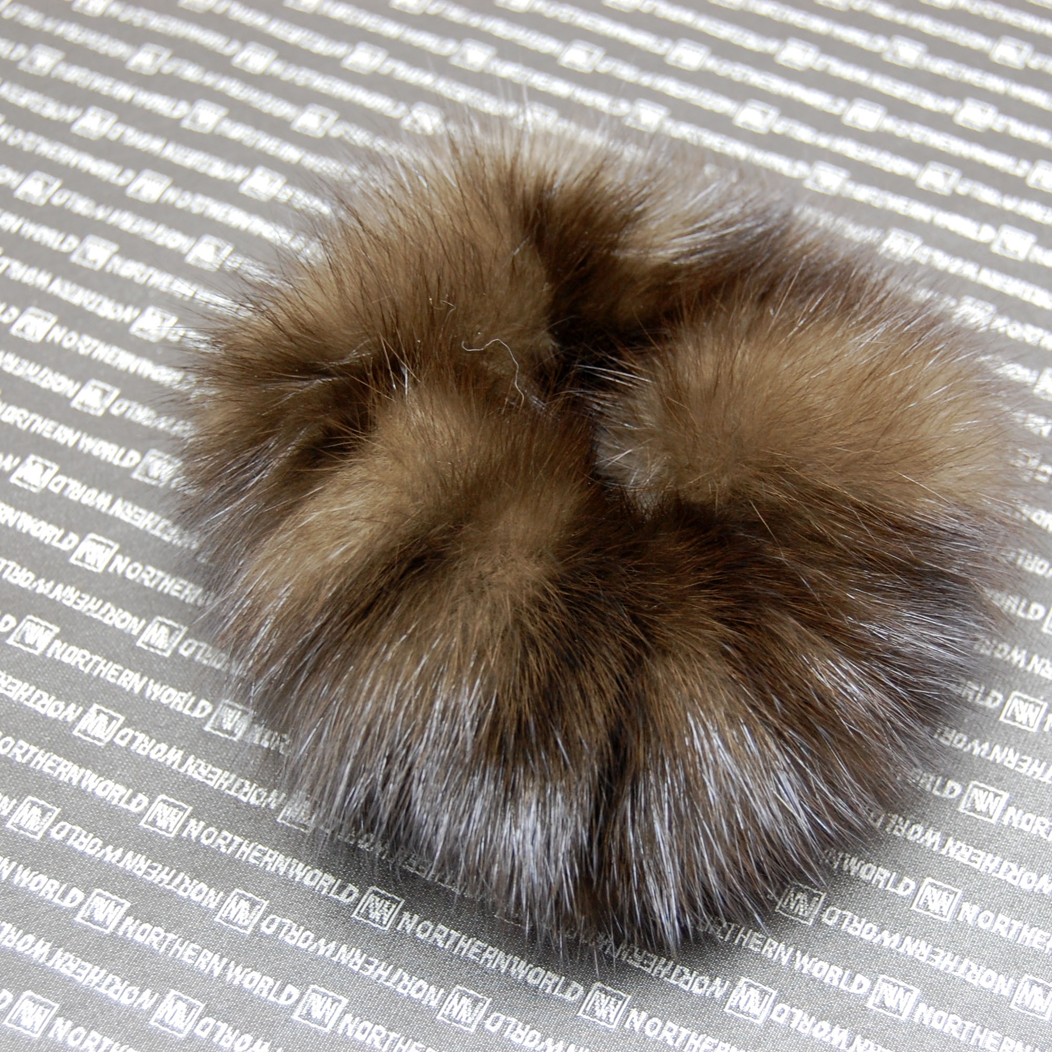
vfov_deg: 23.7
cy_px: 526
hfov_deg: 23.7
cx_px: 581
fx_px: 2510
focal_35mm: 73
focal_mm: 38
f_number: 5
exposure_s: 1/30
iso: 500
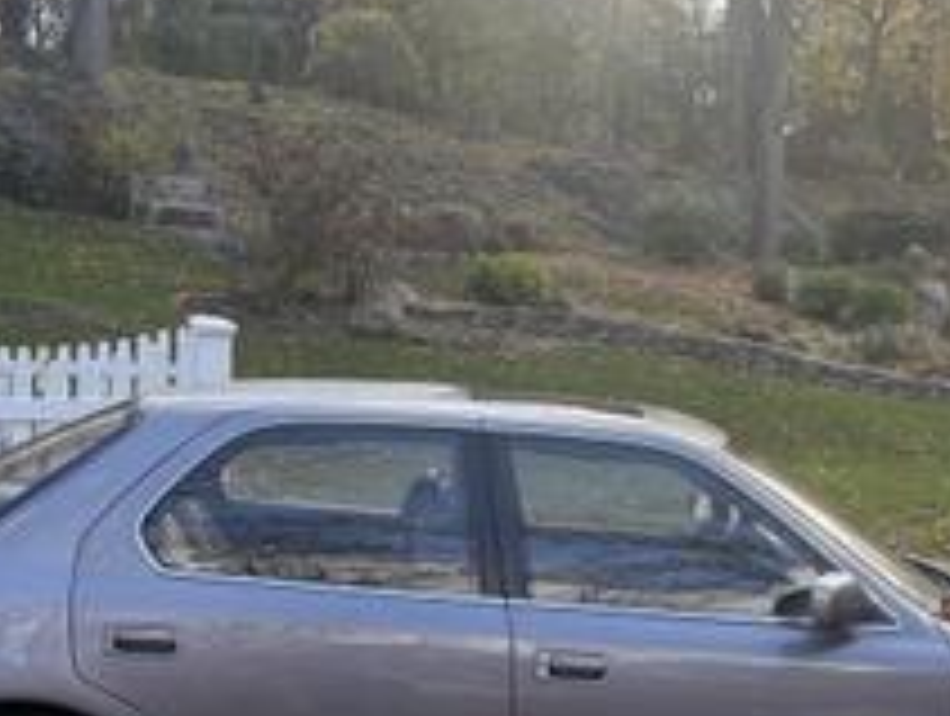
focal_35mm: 62
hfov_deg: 31.1
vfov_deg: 23.7
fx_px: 1704
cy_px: 419
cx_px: 518
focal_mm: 5.96
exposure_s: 1/444
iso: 64
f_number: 1.6
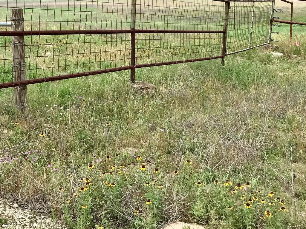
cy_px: 28
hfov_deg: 33.9
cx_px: 91
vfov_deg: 25.4
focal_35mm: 56
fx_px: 495
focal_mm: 3.99
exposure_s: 1/3096
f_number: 1.8
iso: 20
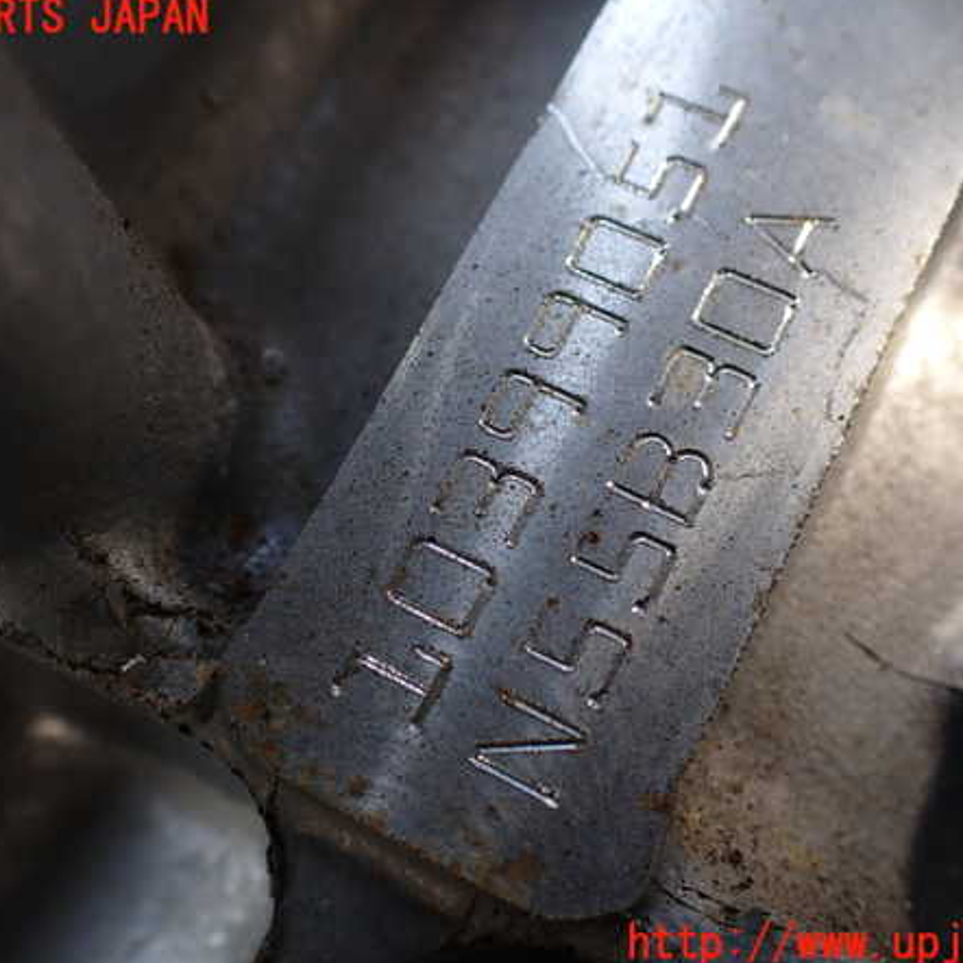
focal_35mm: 36
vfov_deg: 46.0
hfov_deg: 46.0
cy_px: 482
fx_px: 1133
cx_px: 466
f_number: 2.3
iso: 100
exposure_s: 1/125
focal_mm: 5.4
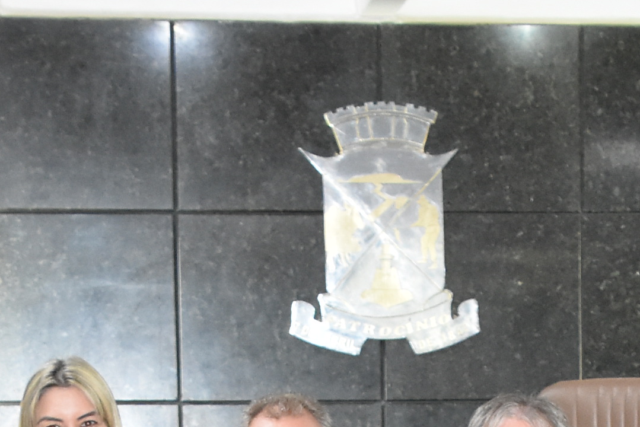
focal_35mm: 175
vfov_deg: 7.6
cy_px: 791
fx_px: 3112
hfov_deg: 11.7
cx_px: 541
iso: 2000
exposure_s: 1/60
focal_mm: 28
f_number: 6.3
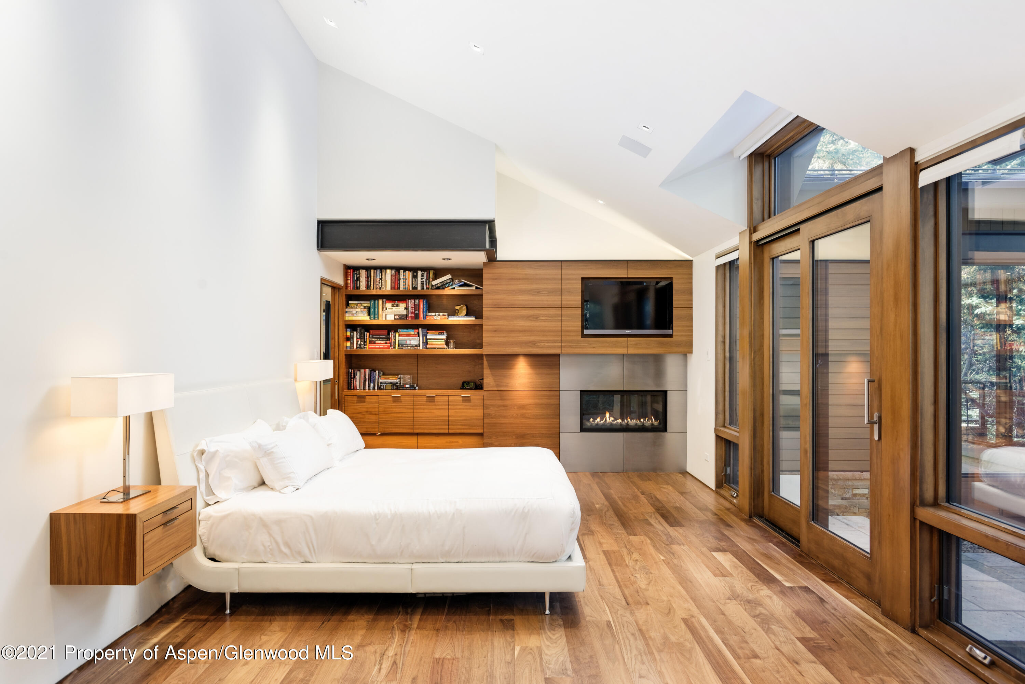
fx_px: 627
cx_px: 512
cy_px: 342
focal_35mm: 22
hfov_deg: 78.6
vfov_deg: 57.3
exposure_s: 1/6
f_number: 7.1
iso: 400
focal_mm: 22
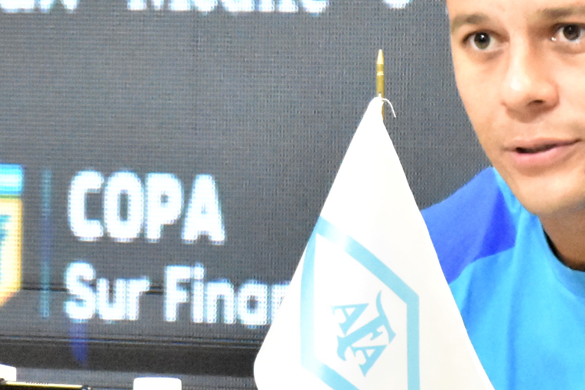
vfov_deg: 2.1
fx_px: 10463
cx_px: 486
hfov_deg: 3.2
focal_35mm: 644
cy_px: 263
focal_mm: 140
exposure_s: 1/640
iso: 16000
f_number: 5.6
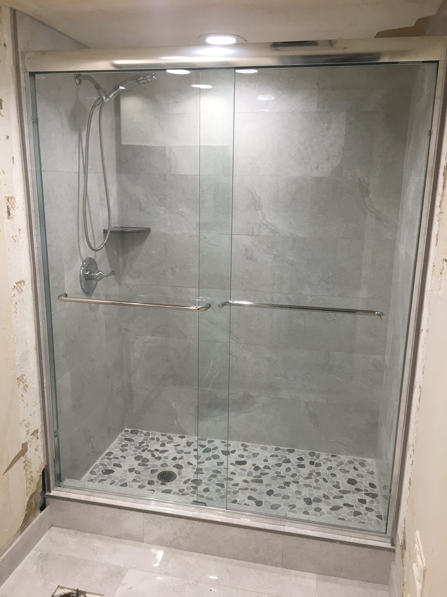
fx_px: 499
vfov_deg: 61.7
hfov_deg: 48.2
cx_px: 224
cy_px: 298
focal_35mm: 29
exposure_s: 1/30
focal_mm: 4.15
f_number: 2.2
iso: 25
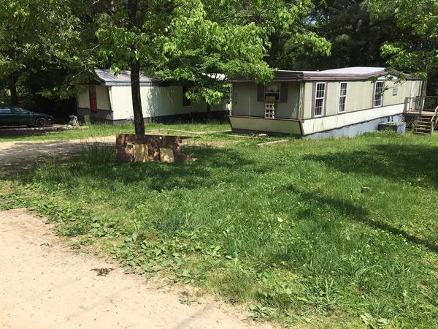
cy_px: 164
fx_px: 367
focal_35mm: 29
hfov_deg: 61.7
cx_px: 219
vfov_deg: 48.2
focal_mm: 4.15
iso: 25
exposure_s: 1/1570
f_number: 2.2
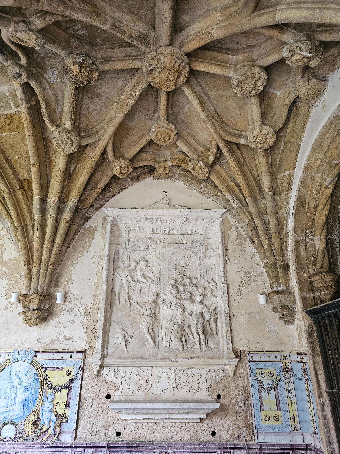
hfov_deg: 58.9
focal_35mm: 23
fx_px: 301
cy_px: 227
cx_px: 170
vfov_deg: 73.9
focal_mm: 6.3
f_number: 1.7
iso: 800
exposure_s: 1/120
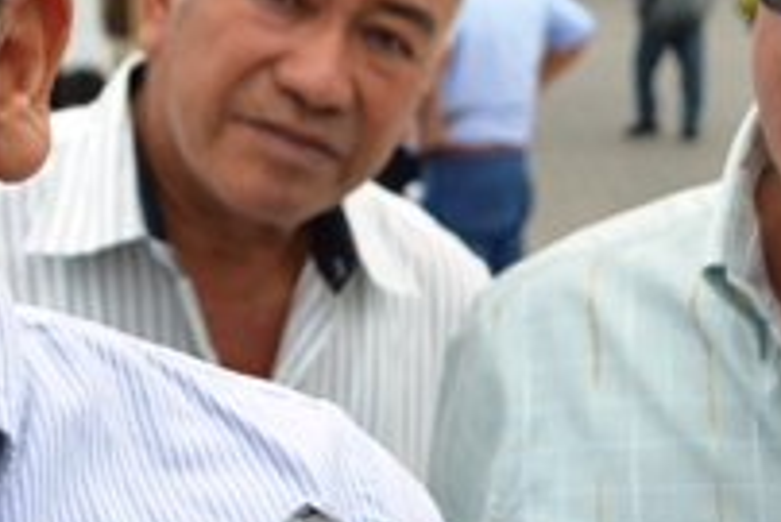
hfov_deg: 21.2
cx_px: 182
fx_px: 2062
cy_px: 224
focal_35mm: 95
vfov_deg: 14.4
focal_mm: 20
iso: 100
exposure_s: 1/500
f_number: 3.8
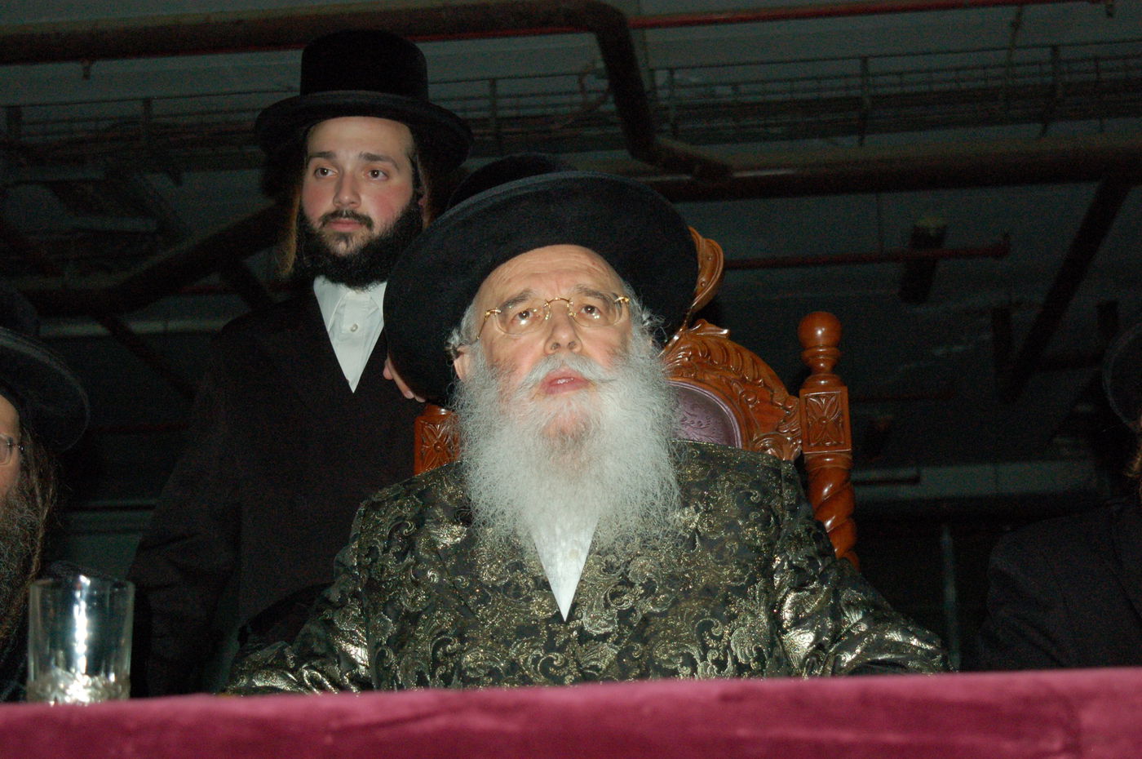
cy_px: 380
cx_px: 571
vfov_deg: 21.5
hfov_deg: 31.9
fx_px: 1996
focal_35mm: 63
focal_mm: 42
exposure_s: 1/60
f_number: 5
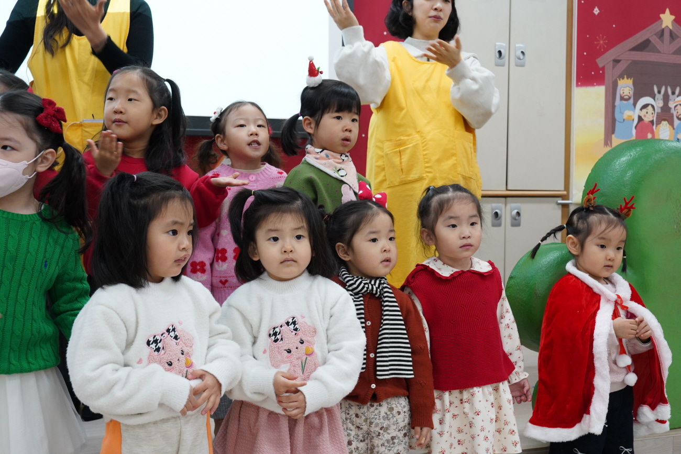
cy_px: 227
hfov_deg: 45.4
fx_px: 813
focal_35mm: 43
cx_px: 340
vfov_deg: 31.2
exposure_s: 1/80
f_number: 7.1
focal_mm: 43
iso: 2500
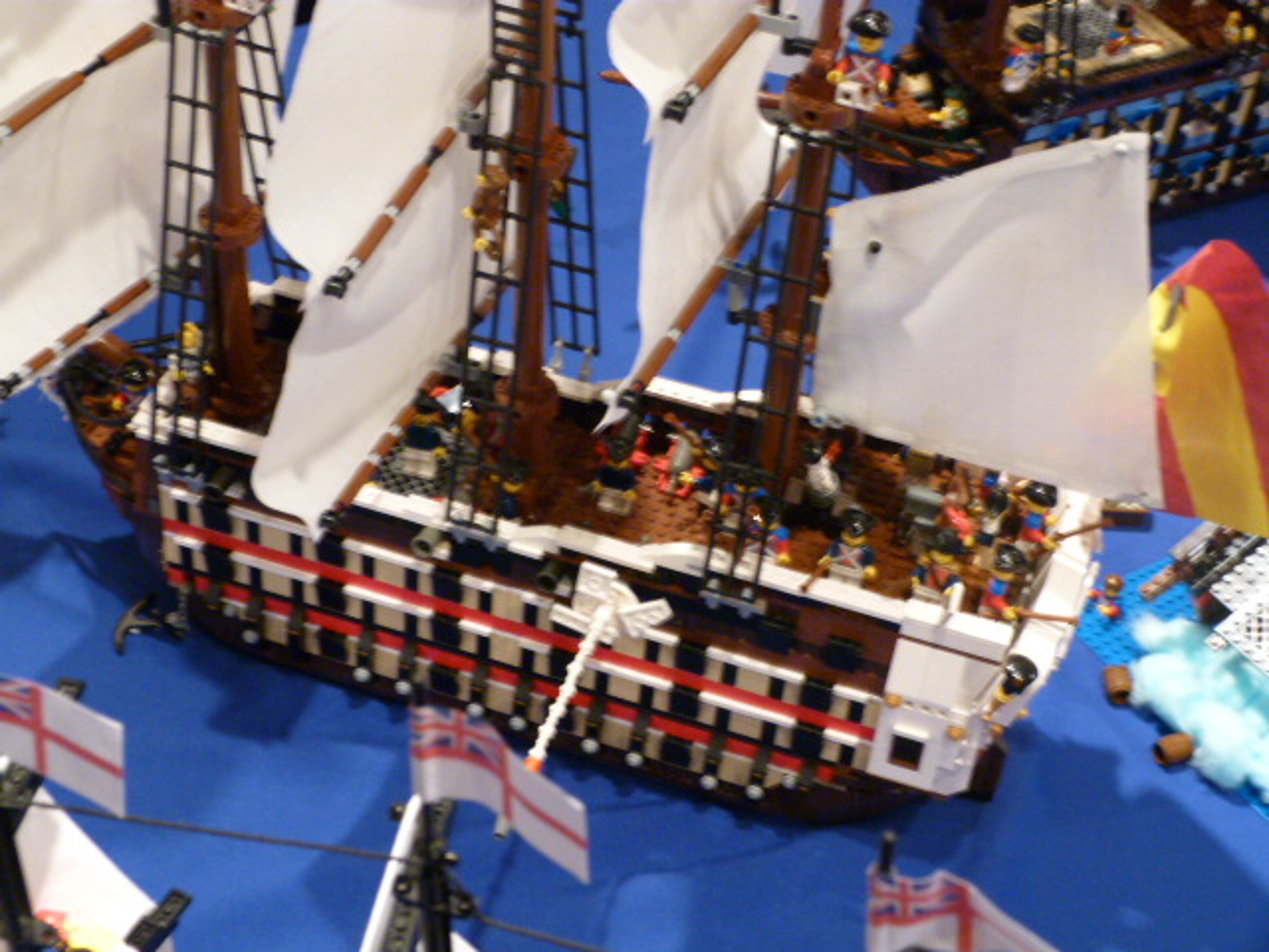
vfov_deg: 26.6
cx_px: 634
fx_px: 2016
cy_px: 476
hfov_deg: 34.9
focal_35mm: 55
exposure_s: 1/8
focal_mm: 10
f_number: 3.2
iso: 400
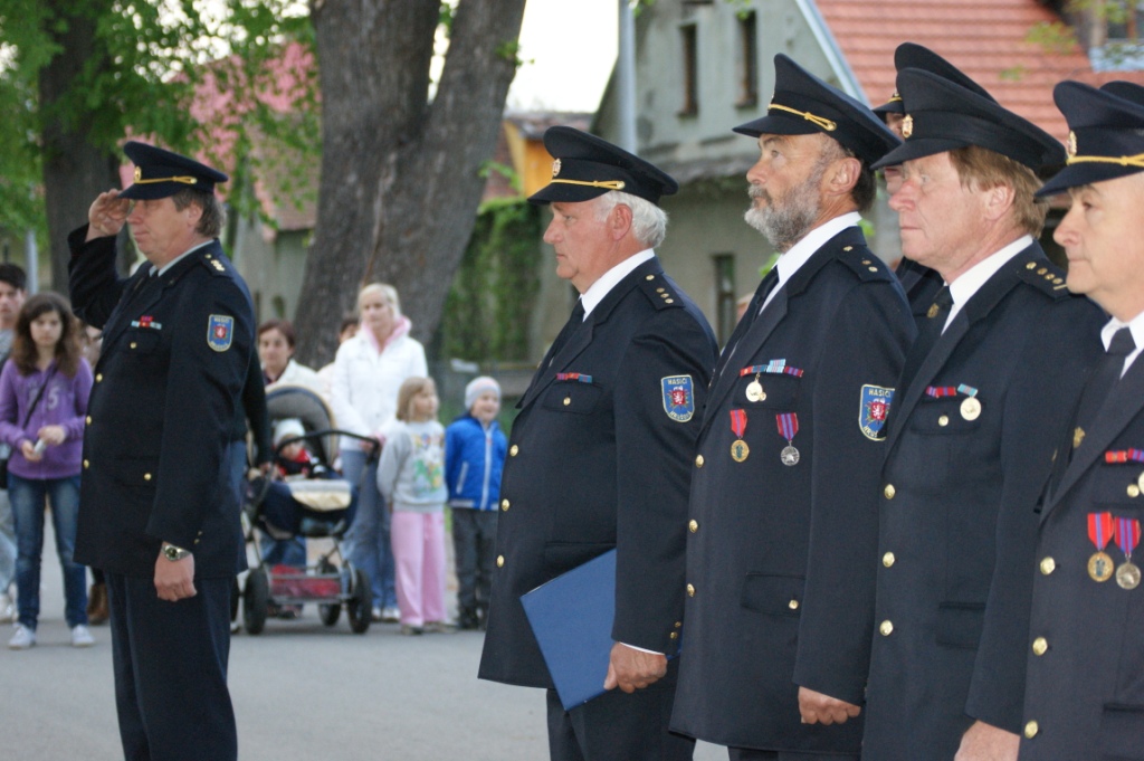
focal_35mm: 112
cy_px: 380
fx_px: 3572
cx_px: 572
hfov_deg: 18.2
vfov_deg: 12.2
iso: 800
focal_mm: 75
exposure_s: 1/125
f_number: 4.5
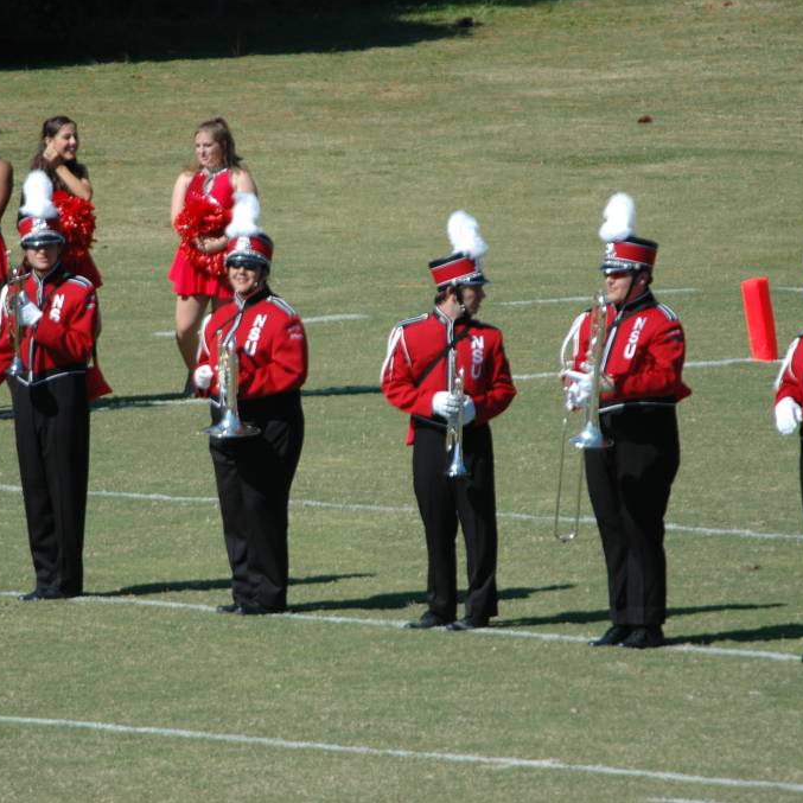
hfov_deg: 2.3
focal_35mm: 770
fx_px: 20209
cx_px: 285
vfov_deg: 2.3
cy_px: 401
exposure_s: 1/1000
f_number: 5.6
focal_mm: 400
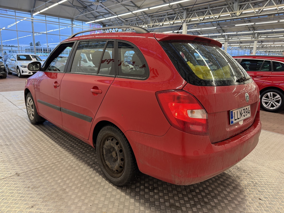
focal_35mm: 24
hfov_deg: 71.6
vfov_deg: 56.8
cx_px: 142
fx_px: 197
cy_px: 106
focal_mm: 6.76
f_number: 1.78
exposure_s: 1/100
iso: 200
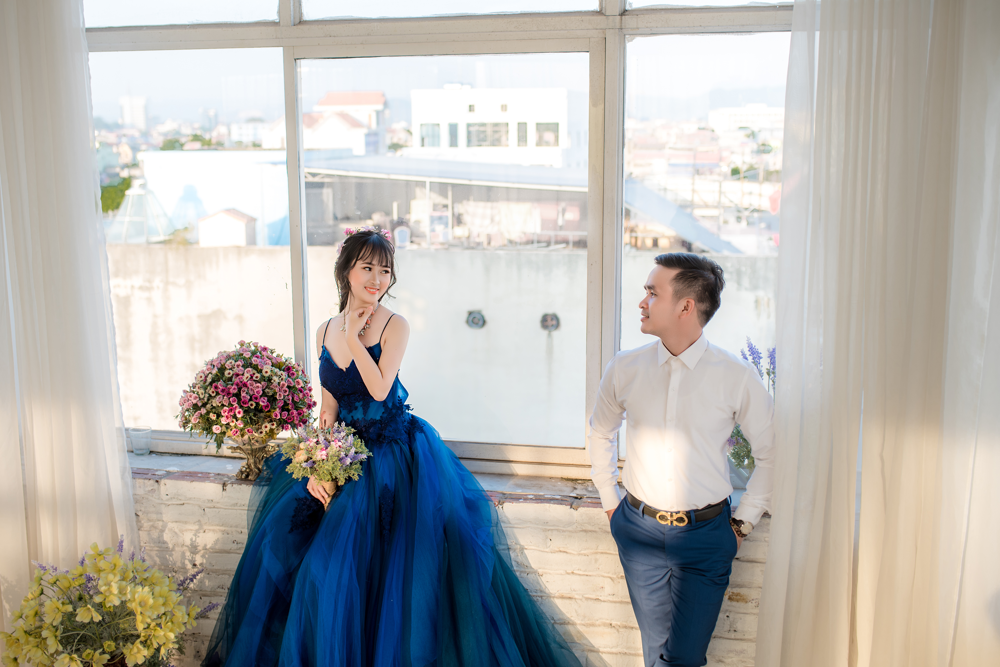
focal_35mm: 35
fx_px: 973
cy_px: 334
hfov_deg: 54.4
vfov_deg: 37.9
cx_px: 500
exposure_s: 1/320
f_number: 2.5
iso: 100
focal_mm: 35
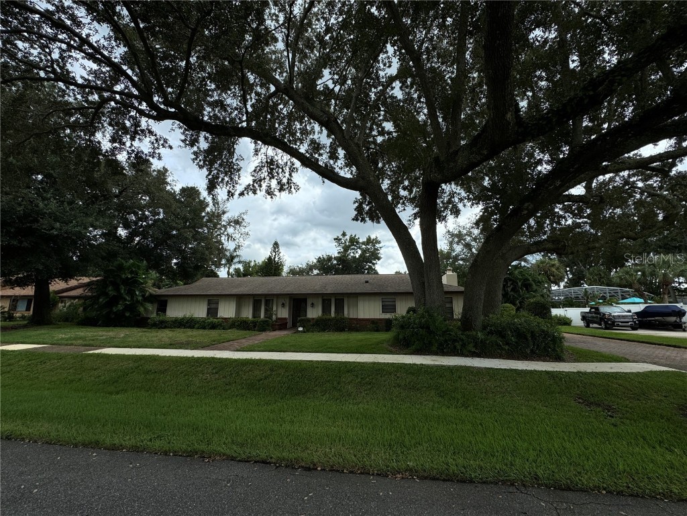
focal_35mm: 14
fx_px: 278
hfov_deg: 102.1
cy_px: 258
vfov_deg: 85.7
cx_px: 344
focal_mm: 2.22
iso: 50
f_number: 2.2
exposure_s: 1/899
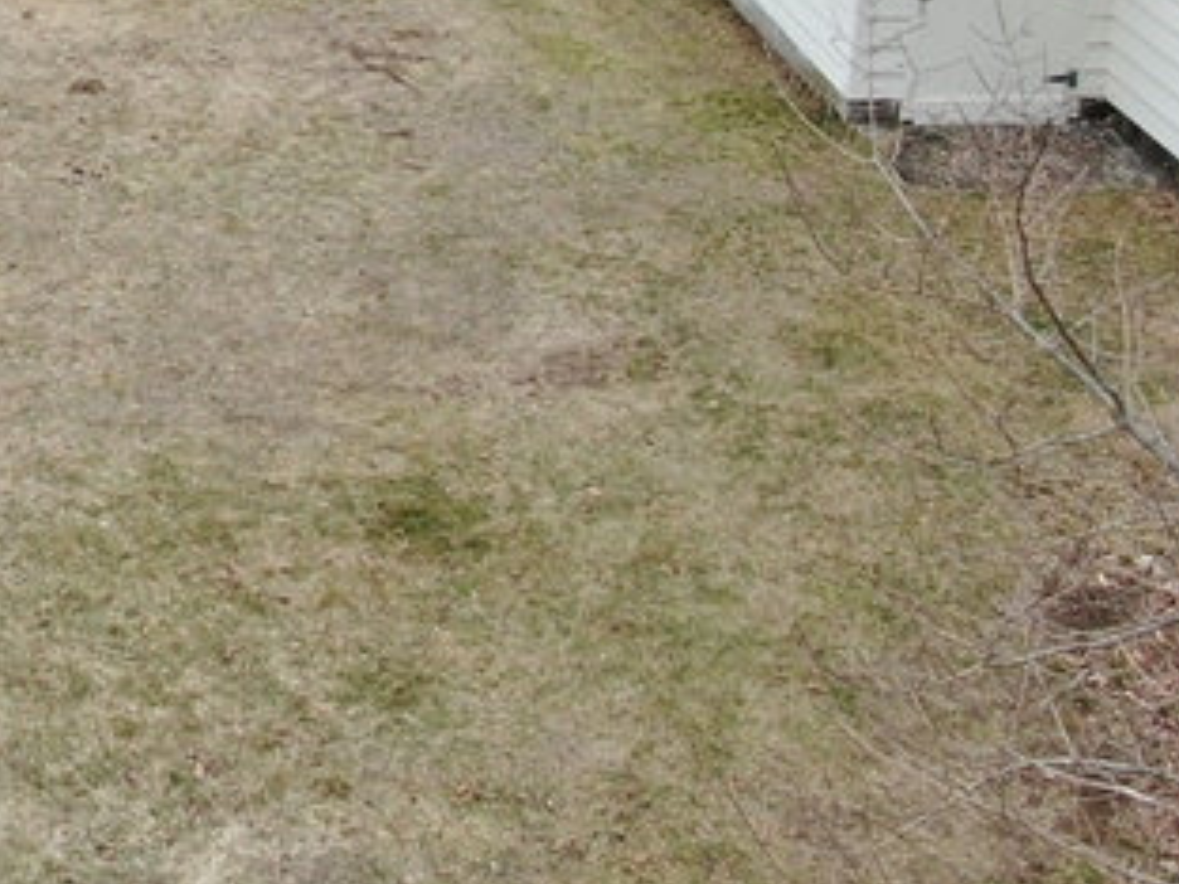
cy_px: -261
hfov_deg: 22.1
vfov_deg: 17.0
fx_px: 2793
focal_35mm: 82
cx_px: -215
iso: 100
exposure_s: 1/200
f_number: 2.8
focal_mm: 4.48
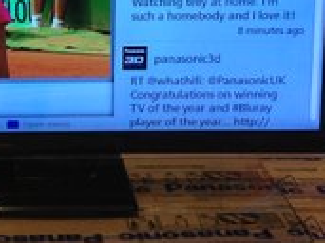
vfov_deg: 12.2
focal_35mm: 119
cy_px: -20
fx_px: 1116
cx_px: 11
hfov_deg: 16.3
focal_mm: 4.28
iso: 64
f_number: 2.4
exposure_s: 1/60
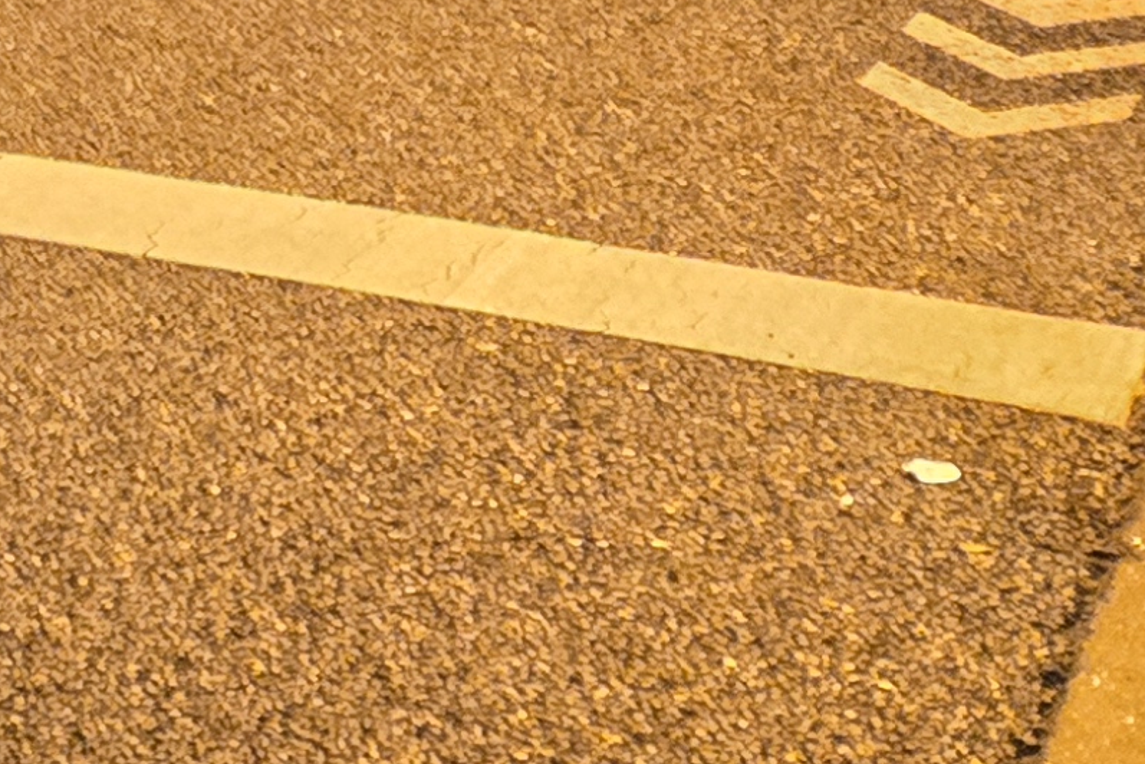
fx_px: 3818
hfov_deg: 14.1
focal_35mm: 120
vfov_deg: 9.8
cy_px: -1191
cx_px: -1200
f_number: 1.8
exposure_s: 1/50
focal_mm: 5.4
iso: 2000
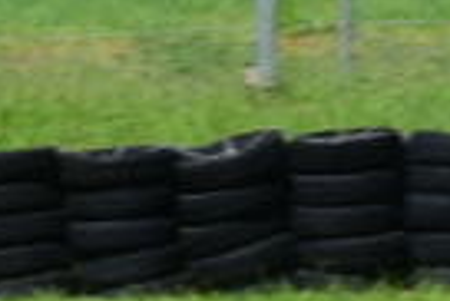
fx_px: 29794
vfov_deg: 0.6
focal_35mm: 2381
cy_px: 638
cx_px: 1039
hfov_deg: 0.9
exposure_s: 1/500
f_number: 13
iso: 400
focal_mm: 270
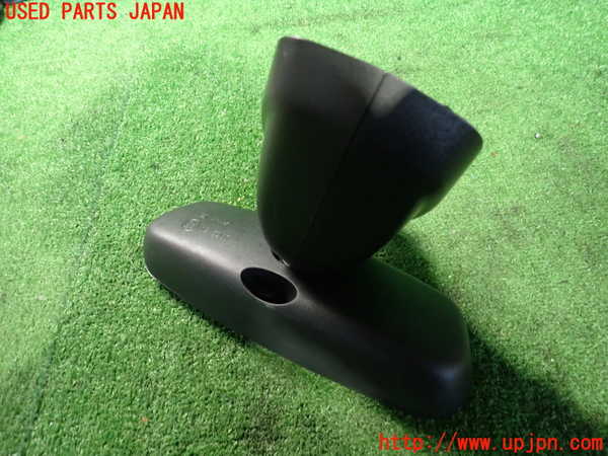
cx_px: 304
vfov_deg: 54.9
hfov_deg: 69.4
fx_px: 439
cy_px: 228
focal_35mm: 25
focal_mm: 4.5
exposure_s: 1/30
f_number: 2
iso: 800
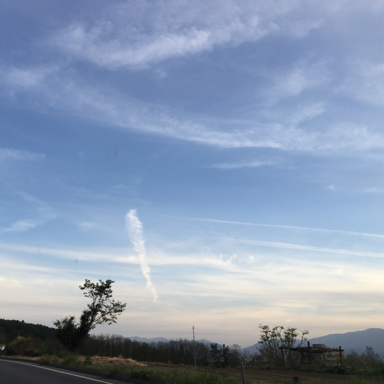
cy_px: 194
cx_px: 159
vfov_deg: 47.2
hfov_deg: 47.0
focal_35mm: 35
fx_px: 439
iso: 32
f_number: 2.2
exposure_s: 1/344
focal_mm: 4.15
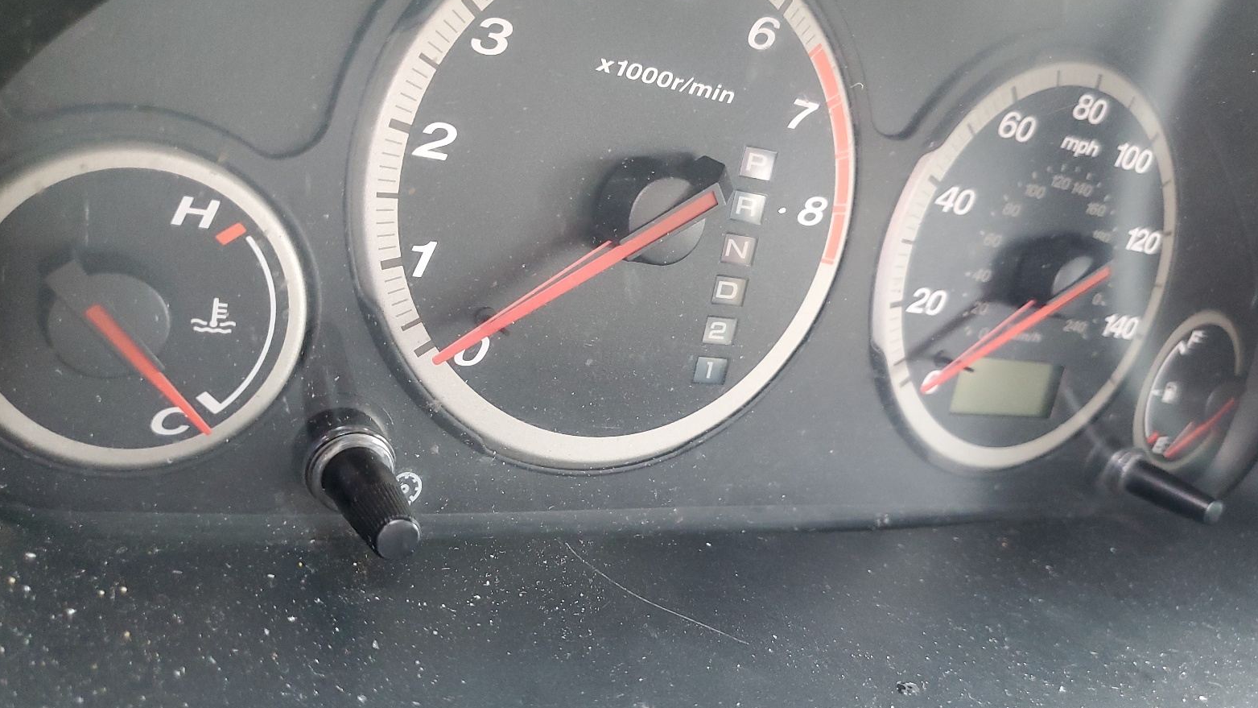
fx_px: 967
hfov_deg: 66.1
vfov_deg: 40.2
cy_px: 346
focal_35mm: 29
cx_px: 629
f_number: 1.5
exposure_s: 1/60.2
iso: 241
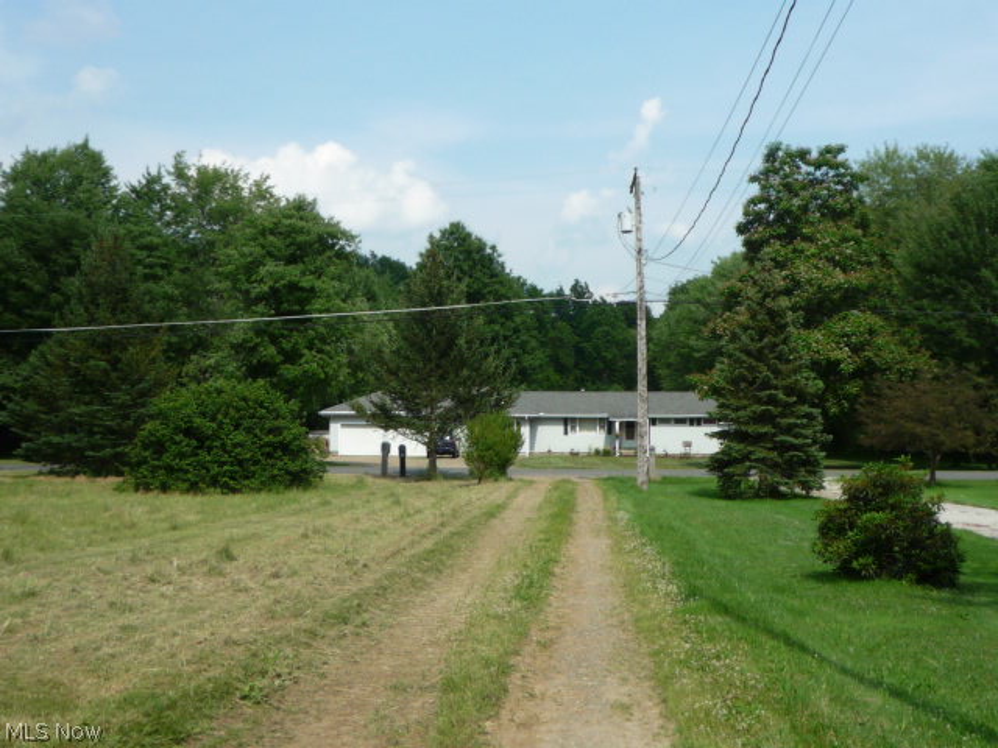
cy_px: 374
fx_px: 1326
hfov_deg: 41.2
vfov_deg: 31.5
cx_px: 499
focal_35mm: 46
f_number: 4
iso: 100
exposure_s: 1/800
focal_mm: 4.5
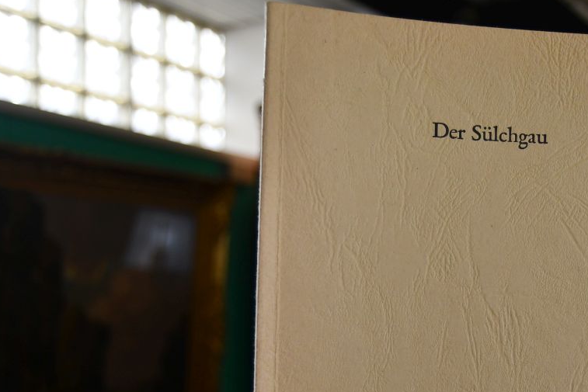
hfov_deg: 32.0
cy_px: 354
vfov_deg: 21.8
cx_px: 471
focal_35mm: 61
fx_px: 996
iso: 450
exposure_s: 1/250
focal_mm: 22
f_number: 3.5
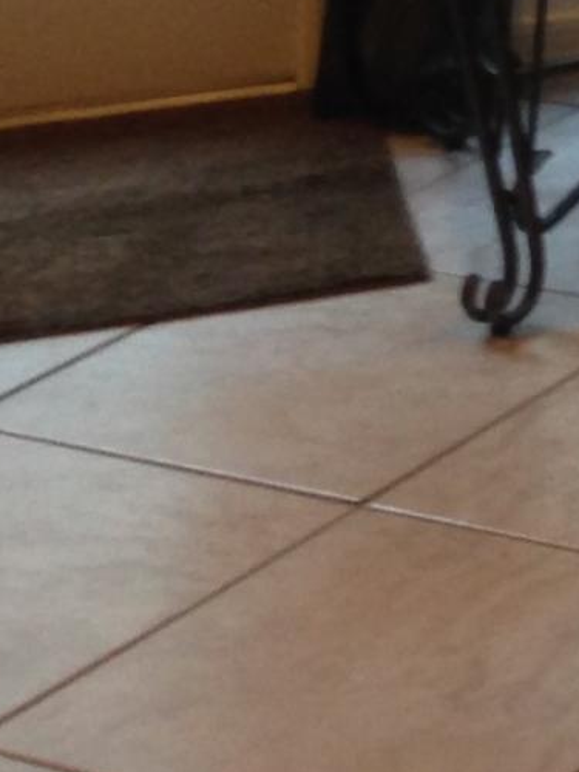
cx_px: 1476
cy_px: -956
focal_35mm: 198
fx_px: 4416
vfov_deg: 9.2
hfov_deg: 7.0
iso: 64
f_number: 2.4
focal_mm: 4.12
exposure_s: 1/20
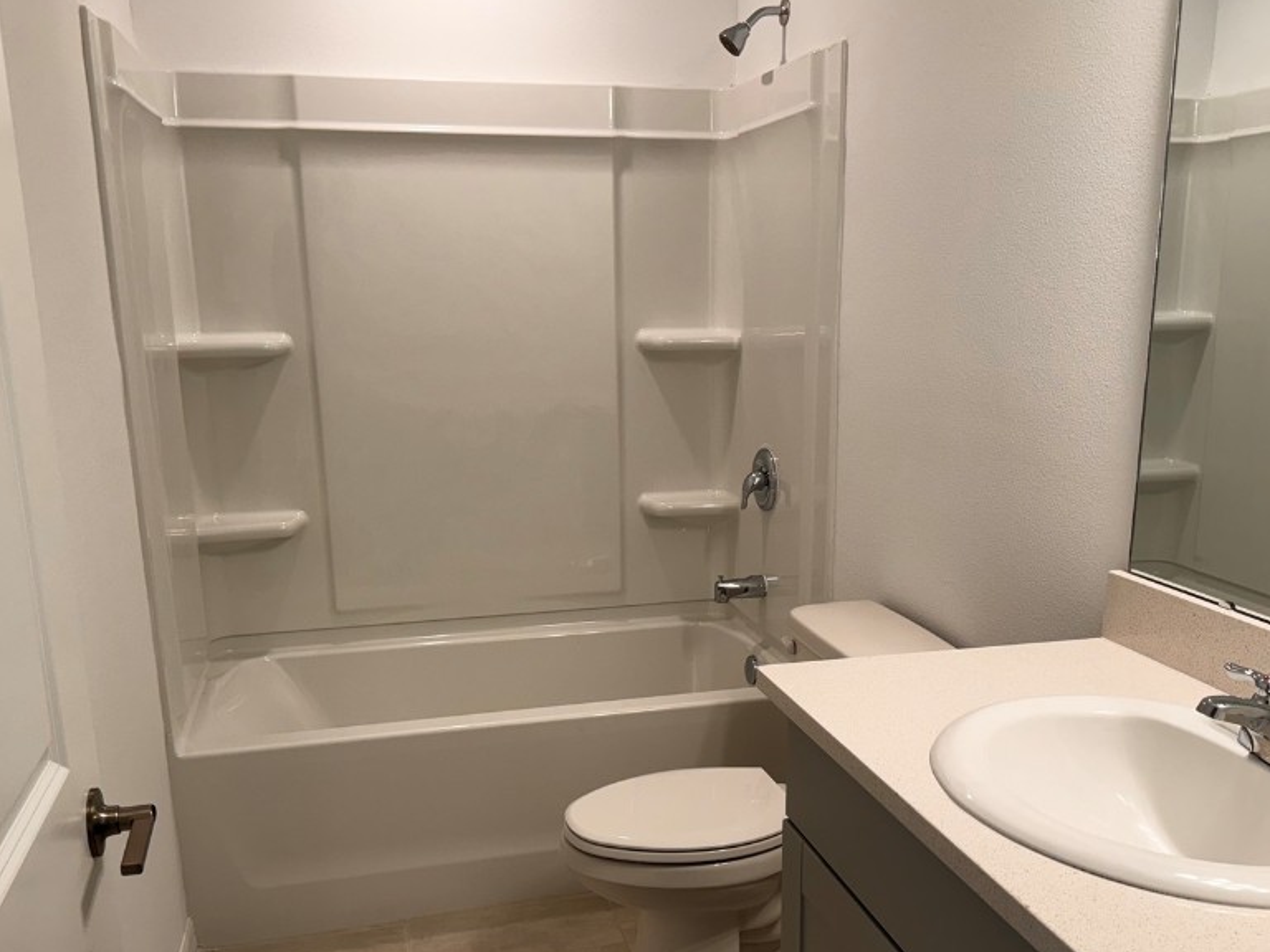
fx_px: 1174
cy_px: 588
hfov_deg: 56.8
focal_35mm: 32
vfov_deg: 43.8
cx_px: 648
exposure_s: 1/120
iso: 64
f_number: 1.78
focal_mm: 6.76
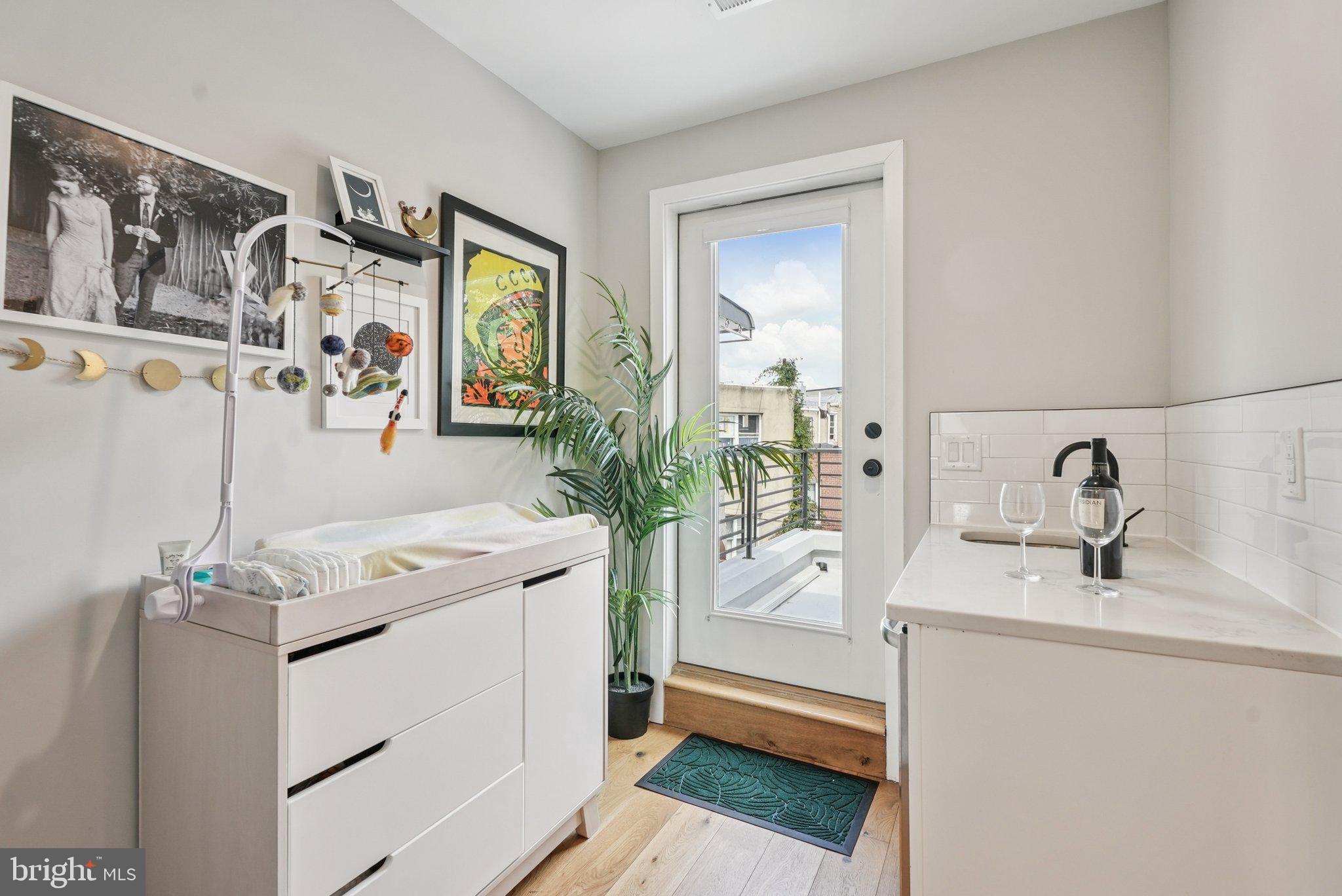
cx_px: 671
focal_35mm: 16
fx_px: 597
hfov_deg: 96.7
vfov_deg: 73.8
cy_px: 448
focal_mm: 16
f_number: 8
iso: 400
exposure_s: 1/40
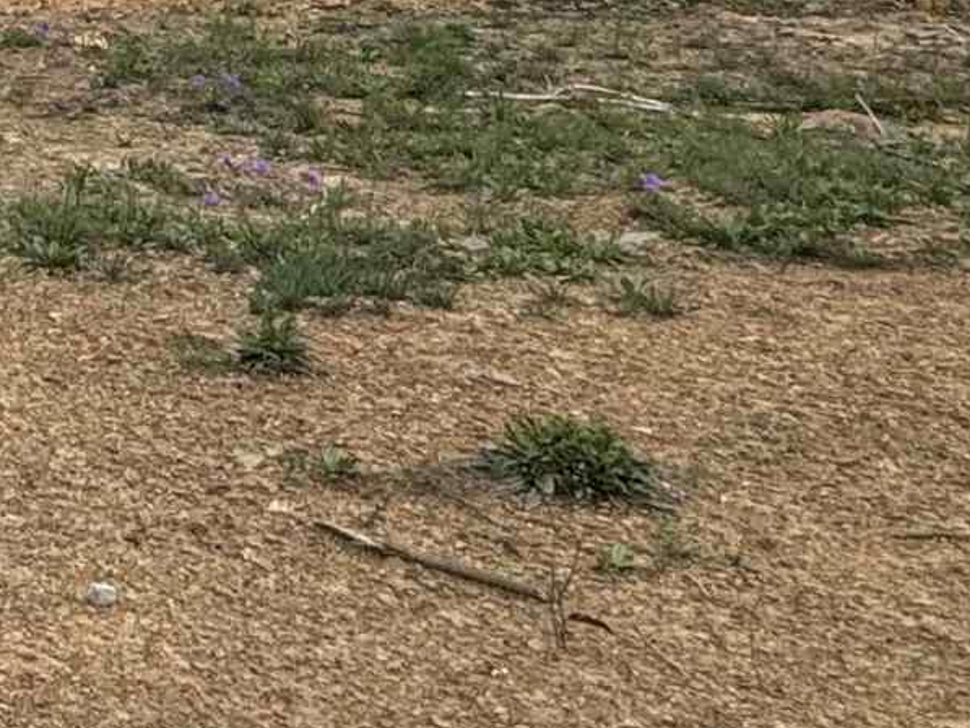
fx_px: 2018
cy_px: -341
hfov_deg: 17.6
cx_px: -1043
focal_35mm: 72
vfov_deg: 18.3
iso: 50
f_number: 2.2
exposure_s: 1/1506
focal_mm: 2.22
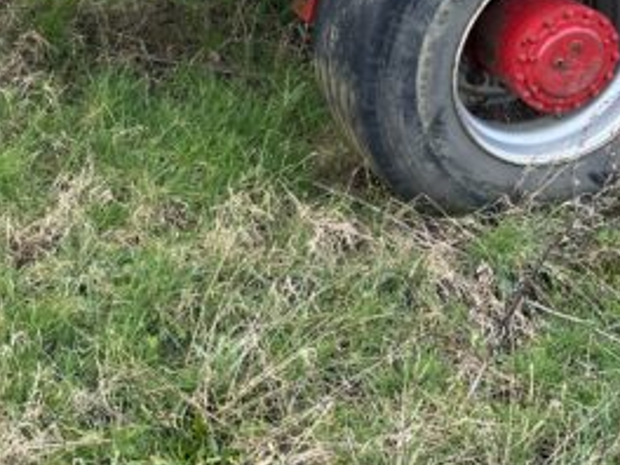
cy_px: -70
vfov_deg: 21.8
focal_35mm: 63
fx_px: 1128
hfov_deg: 29.2
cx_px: 35
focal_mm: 5.1
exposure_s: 1/121
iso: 80
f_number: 1.6
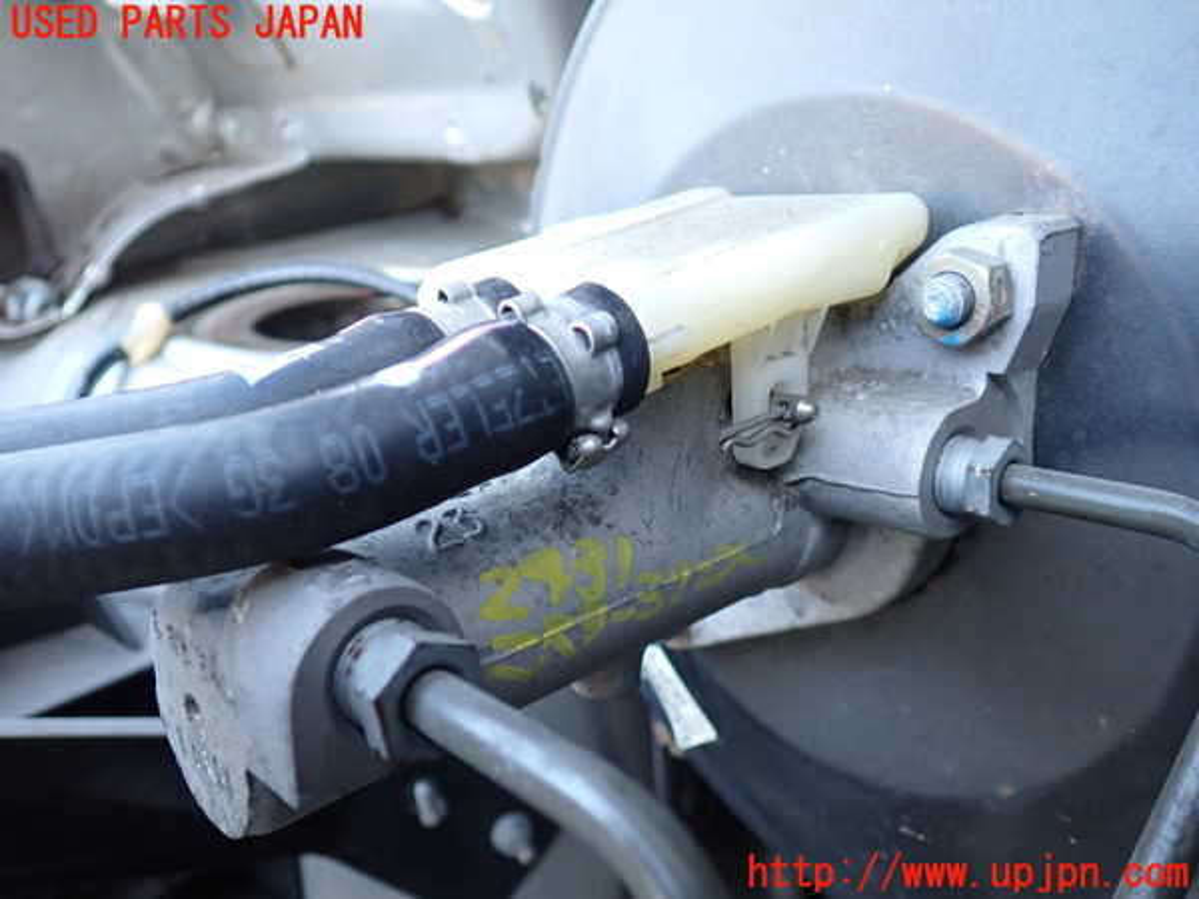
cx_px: 600
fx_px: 1039
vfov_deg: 46.8
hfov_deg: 60.0
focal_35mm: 30
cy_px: 450
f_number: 2.3
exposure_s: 1/30
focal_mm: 5.4
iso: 250
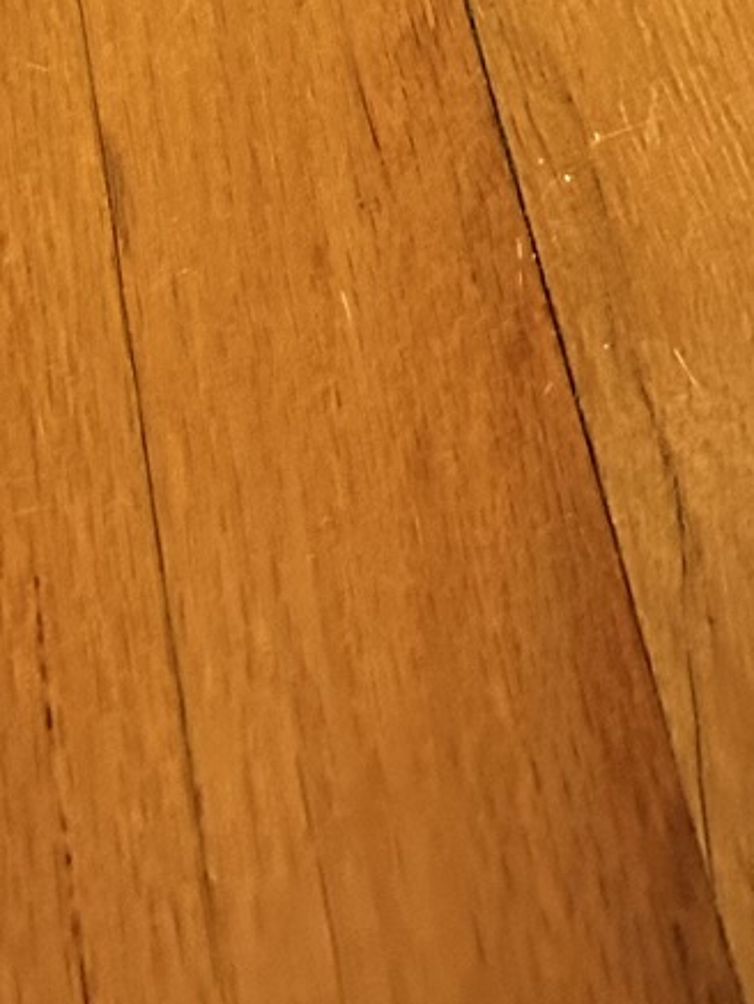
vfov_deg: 13.3
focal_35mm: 119
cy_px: -1241
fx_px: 3454
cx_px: 1000
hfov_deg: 12.1
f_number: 1.5
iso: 640
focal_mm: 5.7
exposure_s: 1/30
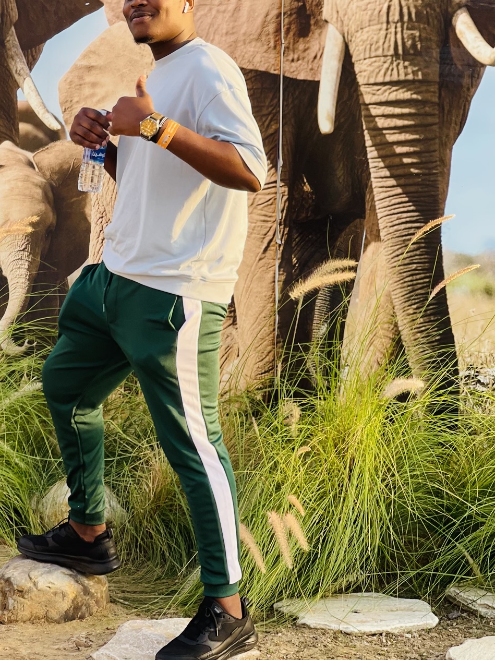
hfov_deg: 14.5
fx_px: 1944
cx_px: 145
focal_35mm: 102
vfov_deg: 19.2
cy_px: 200
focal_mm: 7.5
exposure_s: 1/121
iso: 32
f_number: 2.2
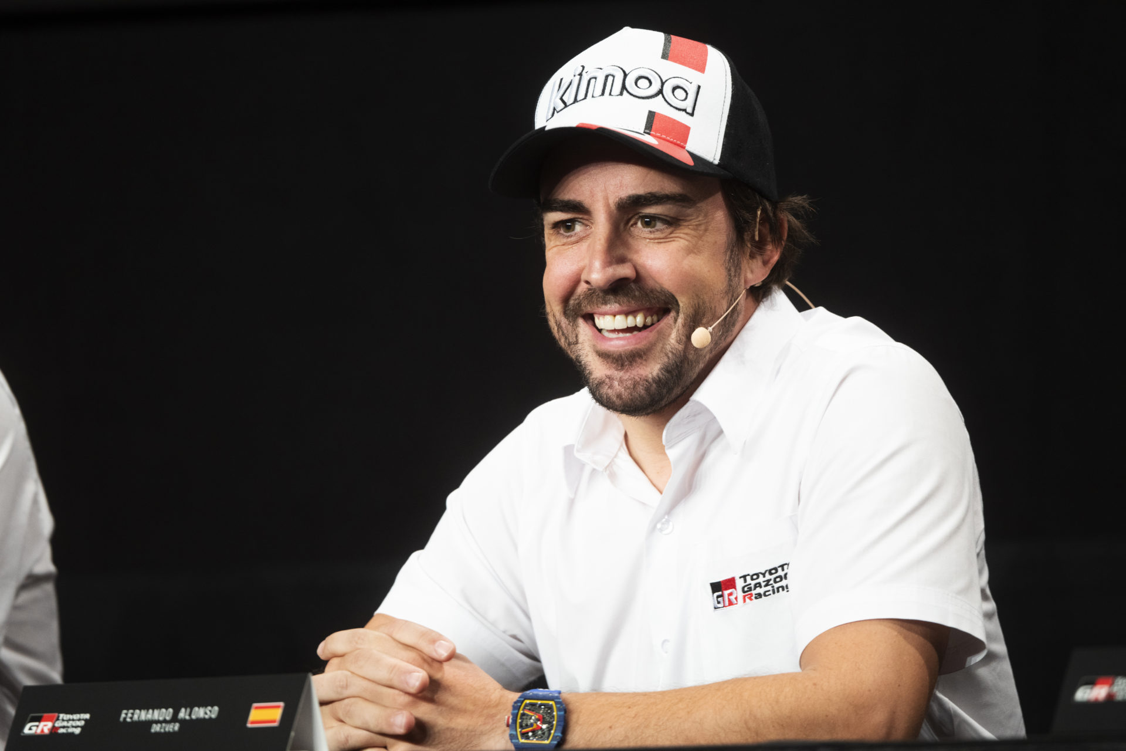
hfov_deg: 4.1
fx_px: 15638
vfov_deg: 2.7
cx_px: 563
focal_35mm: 500
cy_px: 376
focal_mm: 500
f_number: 5.6
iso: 1250
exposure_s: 1/60
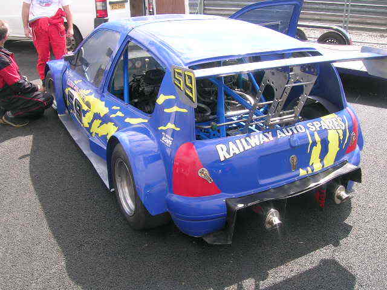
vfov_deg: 40.7
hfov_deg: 52.6
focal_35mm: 35
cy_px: 145
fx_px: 391
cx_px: 194
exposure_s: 1/149
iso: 50
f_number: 4.8
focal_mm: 5.4
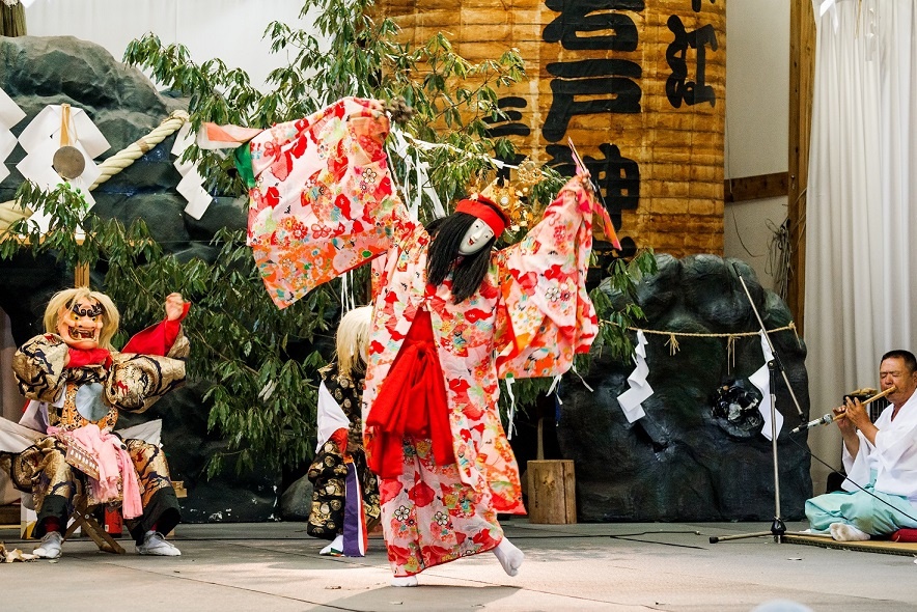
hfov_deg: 20.4
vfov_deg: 13.7
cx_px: 458
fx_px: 2548
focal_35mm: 100
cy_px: 306
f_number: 5
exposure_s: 1/160
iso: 1600
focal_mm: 100
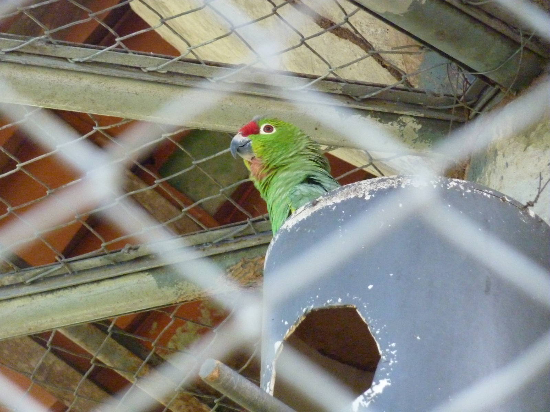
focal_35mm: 300
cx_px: 275
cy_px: 206
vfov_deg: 5.0
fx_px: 4767
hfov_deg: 6.6
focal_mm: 49.2
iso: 800
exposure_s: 1/200
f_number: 4.9
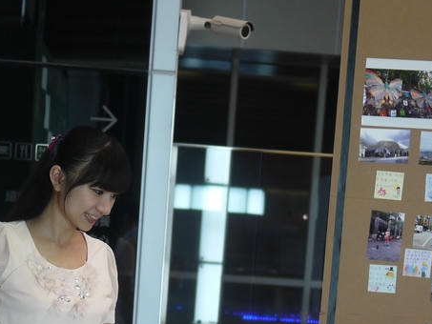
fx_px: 1323
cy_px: 406
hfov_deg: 18.5
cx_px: 179
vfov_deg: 13.5
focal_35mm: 106
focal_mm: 20
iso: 250
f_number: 1.7
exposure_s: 1/60
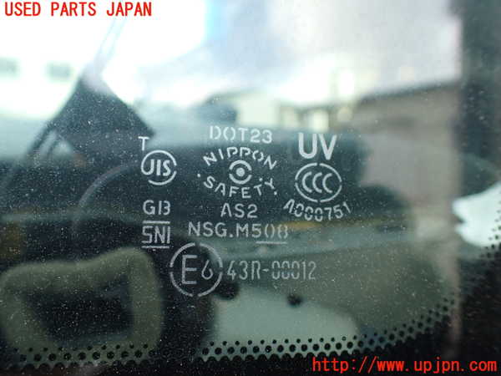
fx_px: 434
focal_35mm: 30
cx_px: 250
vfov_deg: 46.8
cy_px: 188
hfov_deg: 60.0
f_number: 2.3
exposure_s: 1/160
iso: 100
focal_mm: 5.4
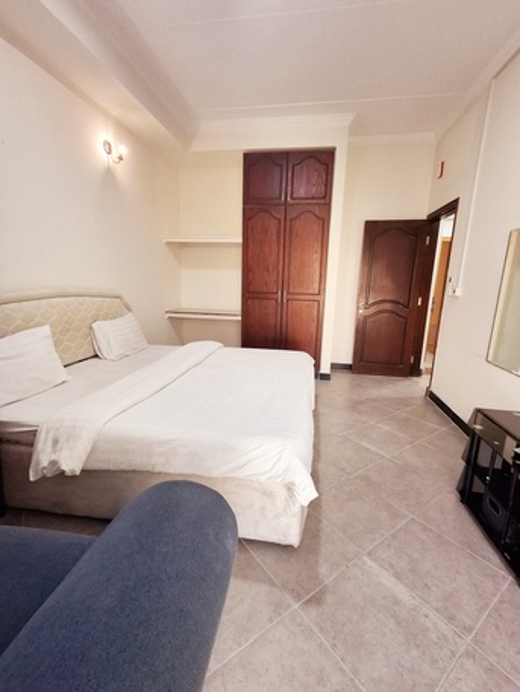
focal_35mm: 16
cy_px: 346
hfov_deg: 78.1
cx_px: 260
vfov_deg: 94.5
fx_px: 320
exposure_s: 1/50
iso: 160
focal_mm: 1.64
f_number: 2.2
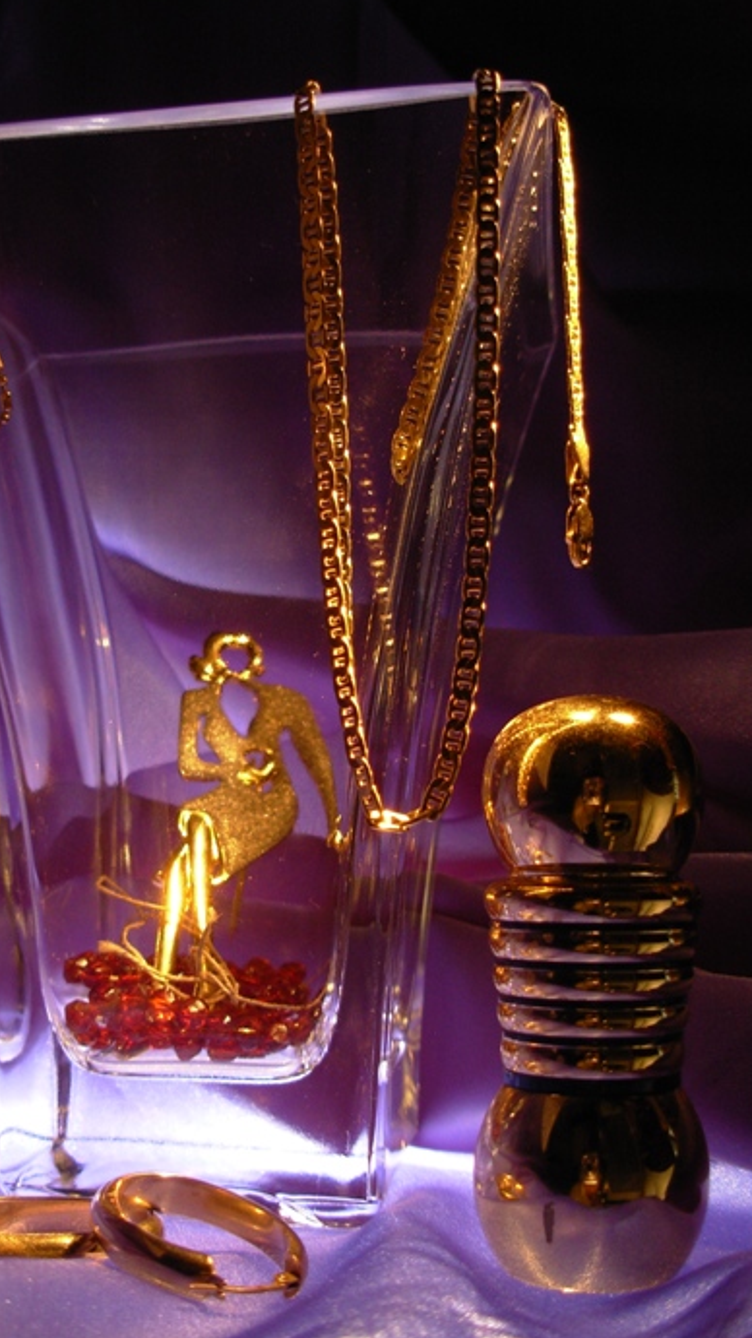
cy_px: 669
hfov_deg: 28.2
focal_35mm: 42
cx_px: 284
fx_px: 1489
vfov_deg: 48.4
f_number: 2.9
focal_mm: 6.3
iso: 77
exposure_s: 1/4
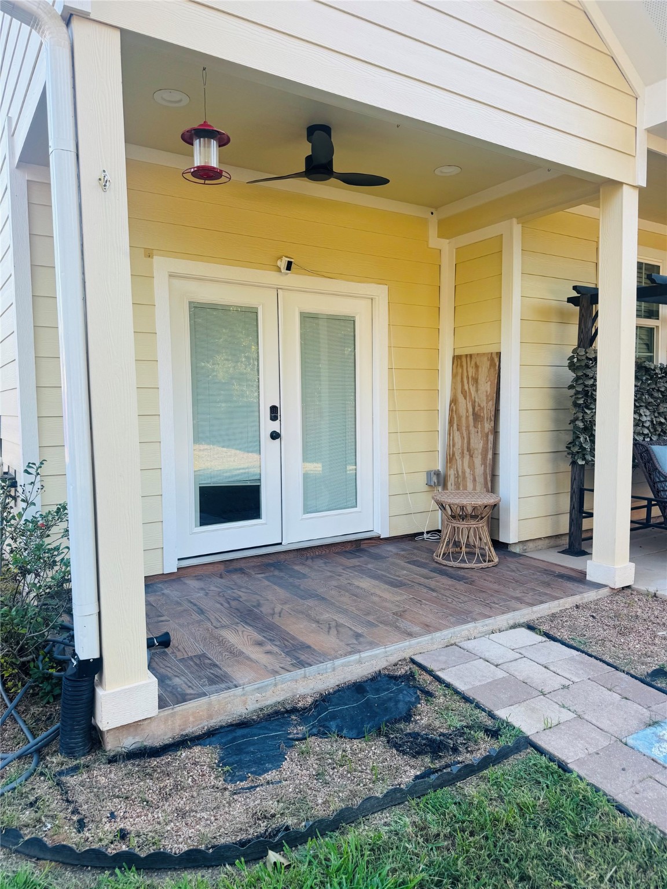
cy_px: 444
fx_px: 617
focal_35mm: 24
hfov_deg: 56.8
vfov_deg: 71.6
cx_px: 334
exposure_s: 1/419
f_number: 1.78
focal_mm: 6.76
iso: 80
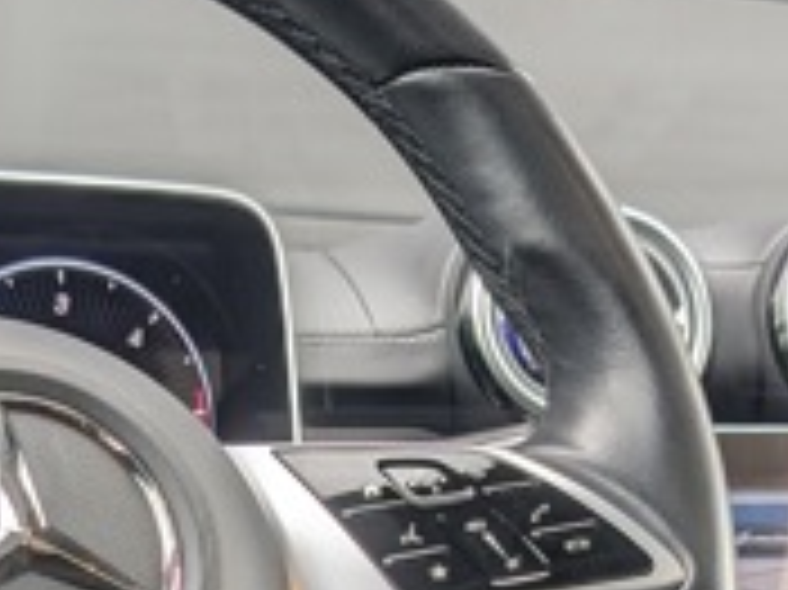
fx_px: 2502
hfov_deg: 17.9
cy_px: 923
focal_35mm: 110
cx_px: 401
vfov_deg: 12.7
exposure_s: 1/80.2
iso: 20
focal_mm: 6.9
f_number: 1.68
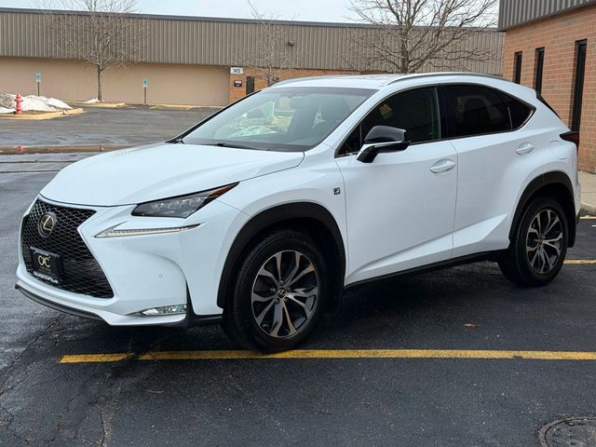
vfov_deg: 30.3
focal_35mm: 48
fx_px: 826
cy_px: 224
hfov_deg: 39.7
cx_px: 298
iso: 64
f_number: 1.78
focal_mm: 6.76
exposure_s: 1/2342
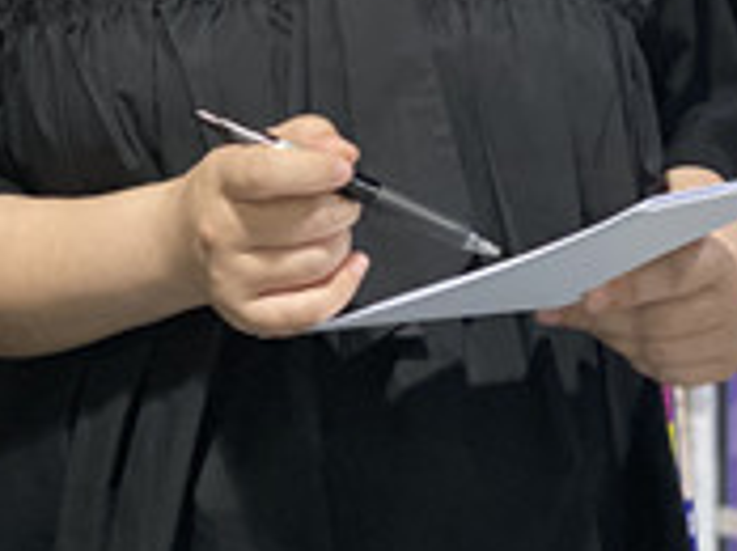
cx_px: 303
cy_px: -112
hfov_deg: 13.6
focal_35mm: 145
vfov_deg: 10.0
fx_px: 3083
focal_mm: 6
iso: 320
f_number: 2
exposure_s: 1/33
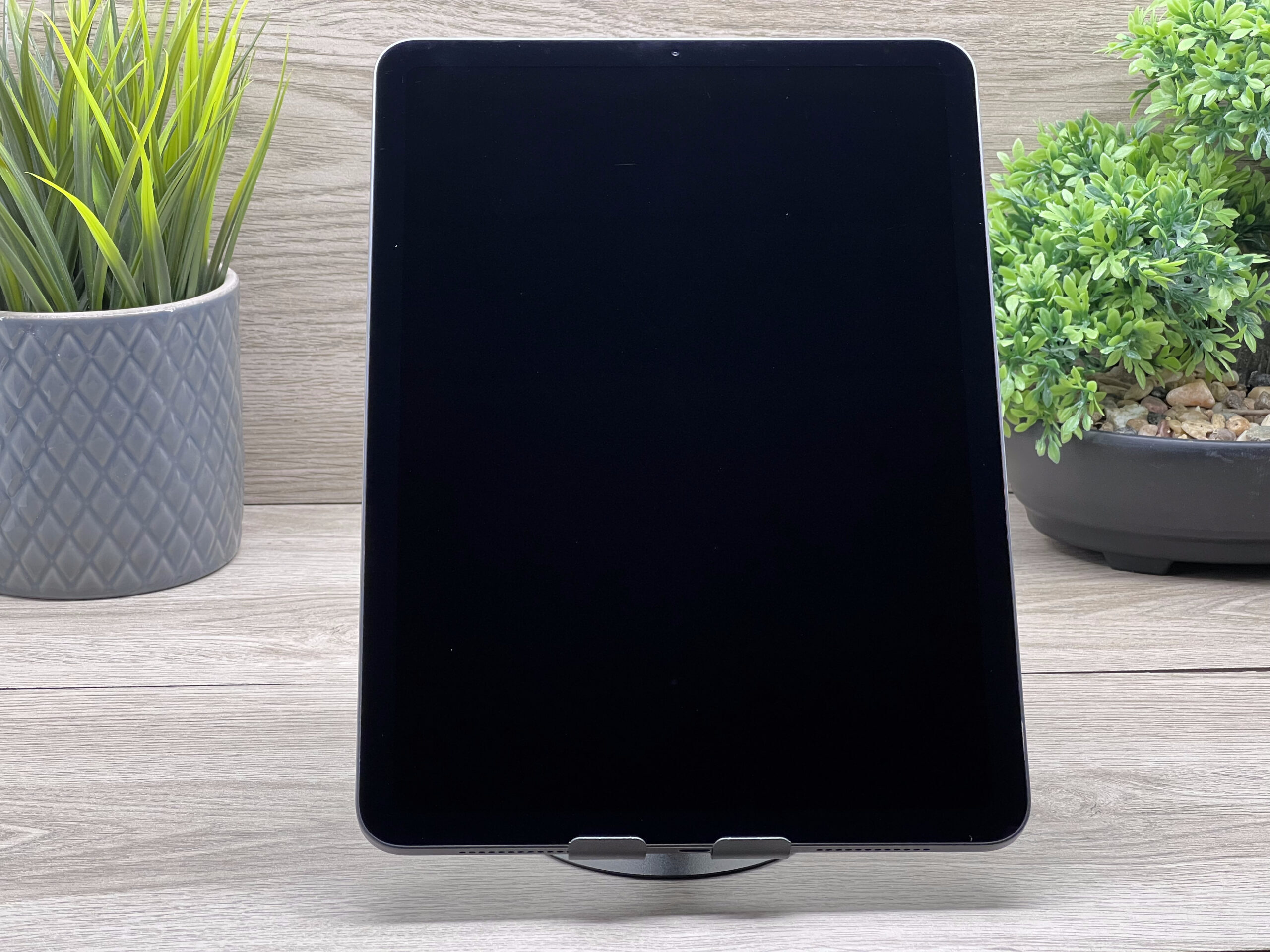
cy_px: 476
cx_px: 635
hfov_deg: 25.3
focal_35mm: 77
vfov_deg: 19.1
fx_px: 2825
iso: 160
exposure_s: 1/100
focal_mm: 9
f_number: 2.8
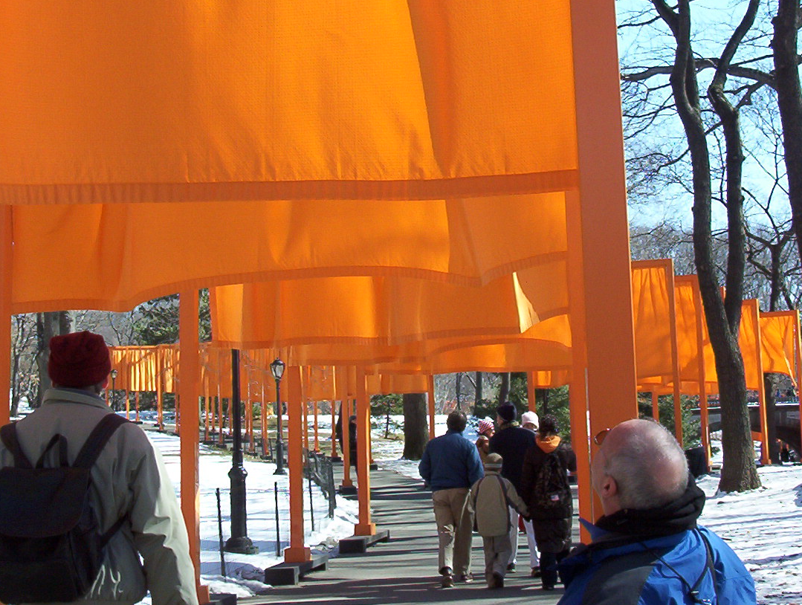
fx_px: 1370
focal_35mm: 59
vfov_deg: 24.7
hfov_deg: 32.6
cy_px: 163
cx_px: 399
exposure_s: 1/279
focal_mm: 6
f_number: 4.5
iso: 100
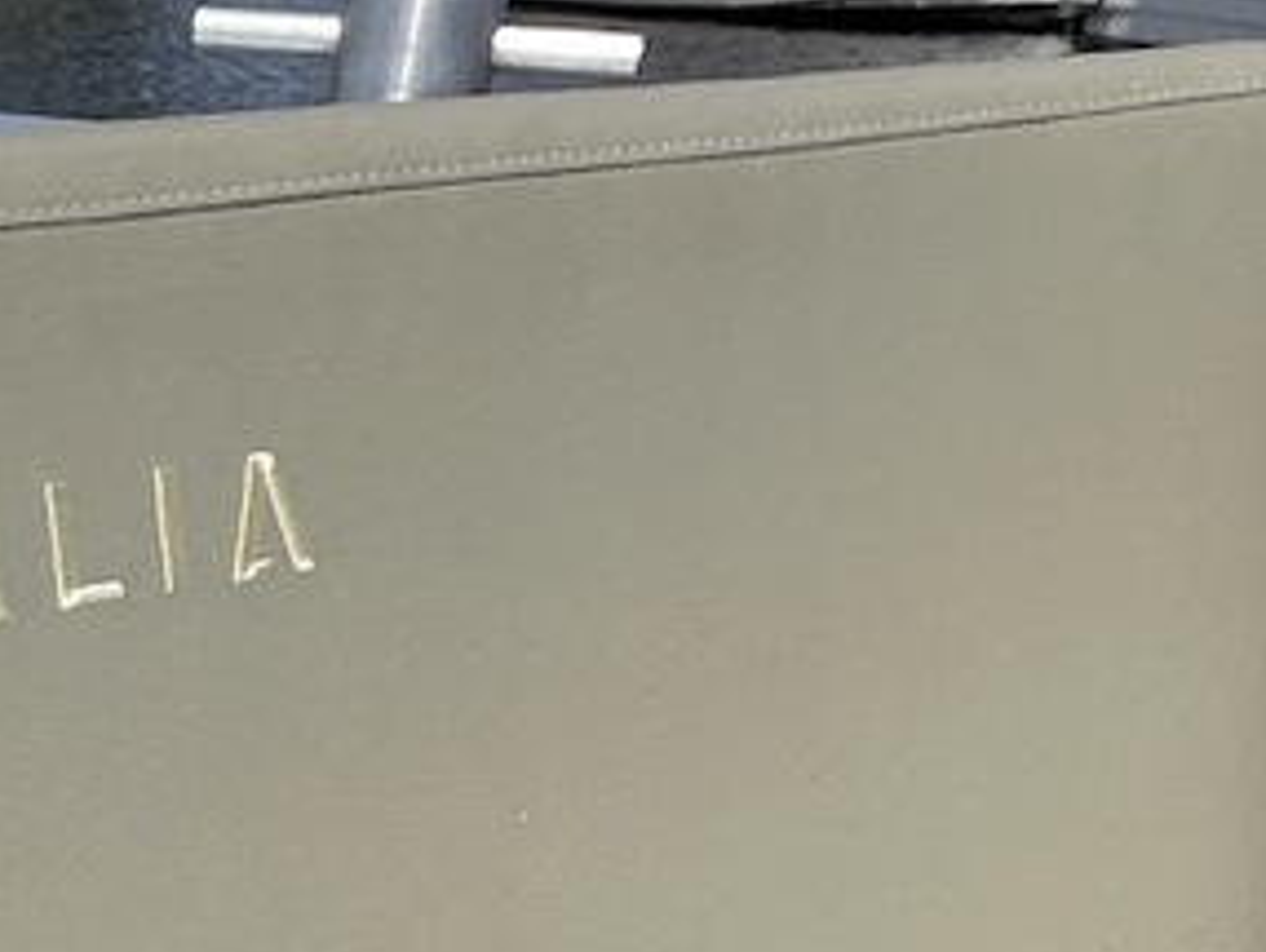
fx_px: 3990
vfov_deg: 13.2
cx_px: -961
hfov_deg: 15.6
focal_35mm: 109
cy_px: 1173
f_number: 1.6
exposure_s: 1/5556
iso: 32
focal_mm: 4.2
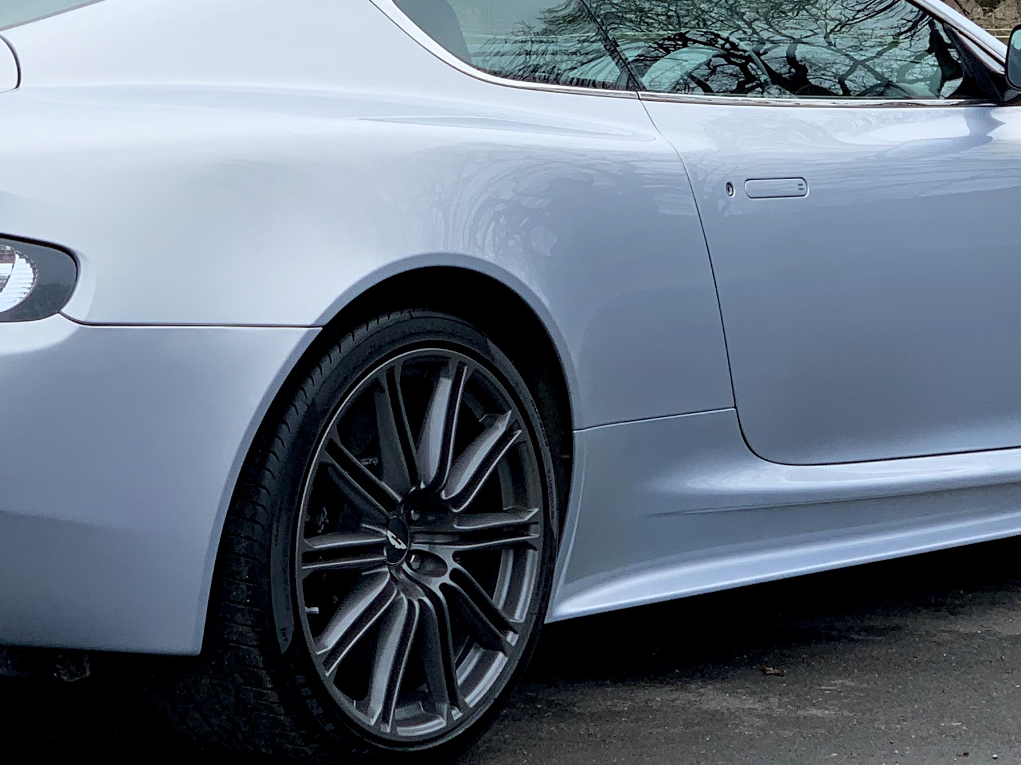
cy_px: 13
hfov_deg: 14.3
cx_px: 306
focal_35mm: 138
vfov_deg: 10.7
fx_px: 4070
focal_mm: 6
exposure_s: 1/390
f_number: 2.4
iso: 16
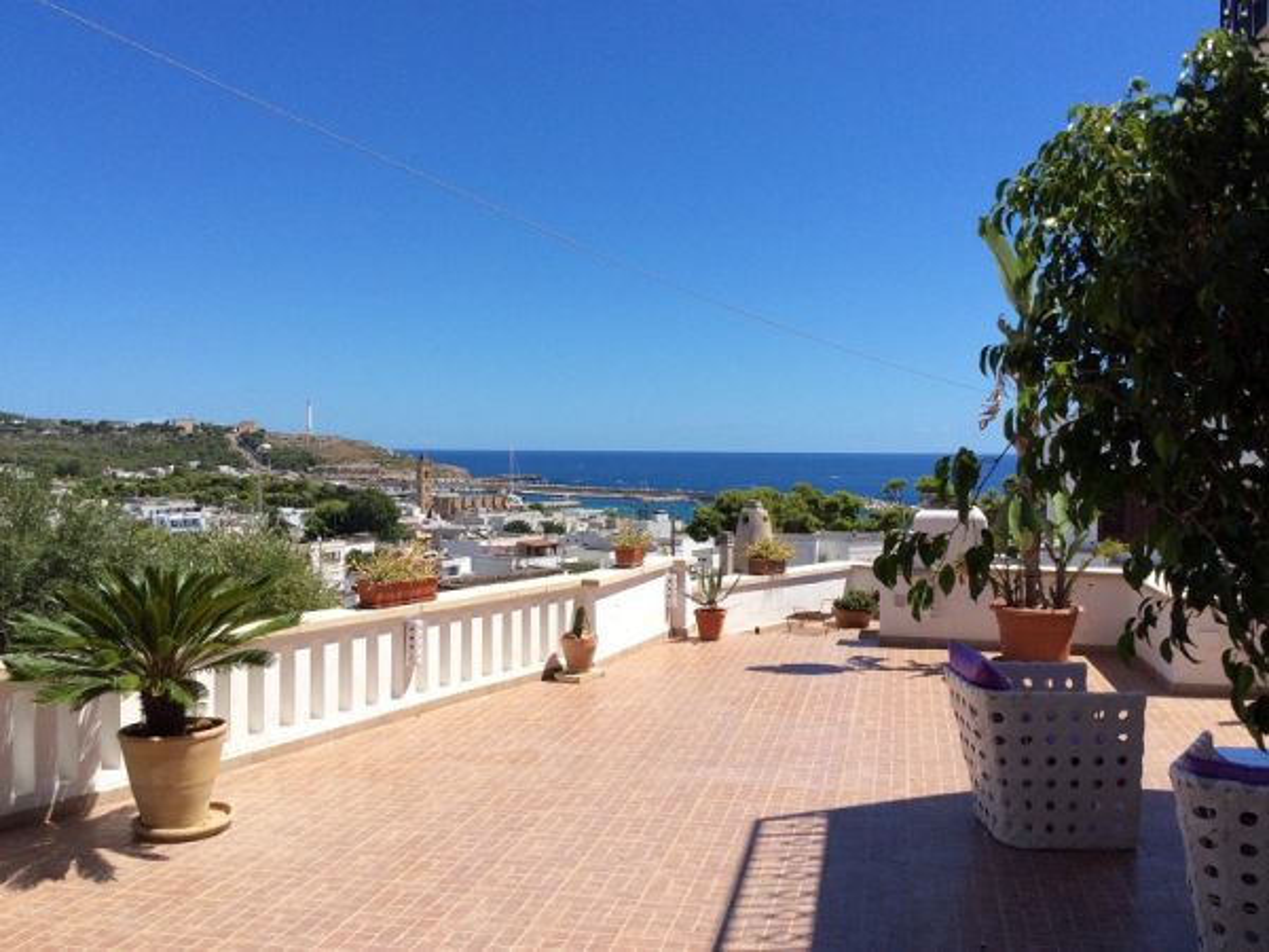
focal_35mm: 32
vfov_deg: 44.2
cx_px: 634
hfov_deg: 56.8
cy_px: 476
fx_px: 1173
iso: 32
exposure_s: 1/1908
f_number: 2.4
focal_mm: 3.3
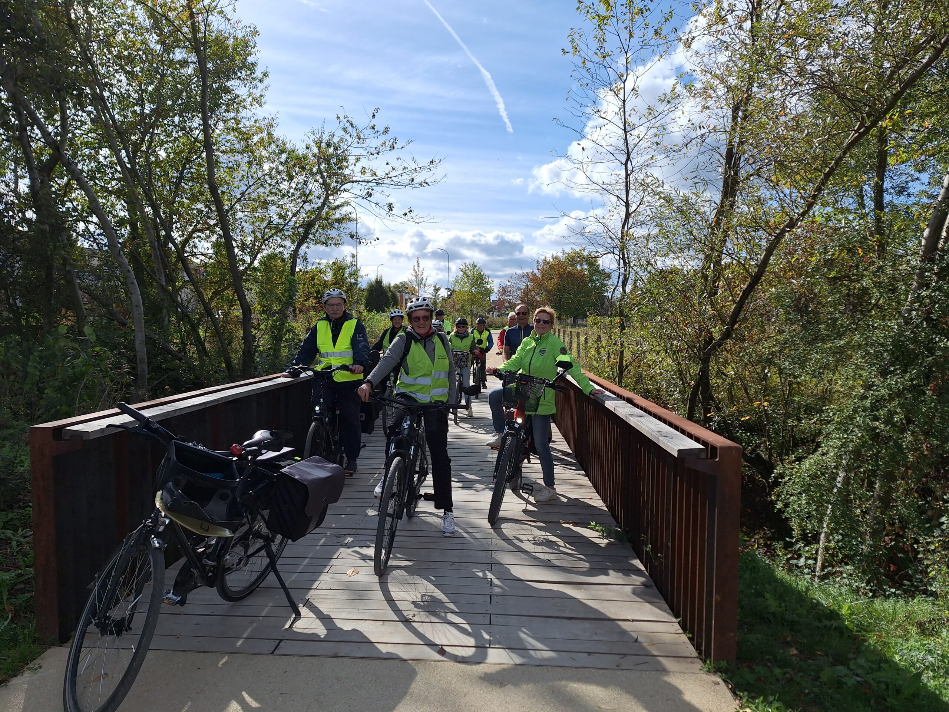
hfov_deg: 73.9
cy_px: 356
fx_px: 631
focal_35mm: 23
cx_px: 474
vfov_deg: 58.9
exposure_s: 1/4049
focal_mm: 5.54
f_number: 1.8
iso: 40
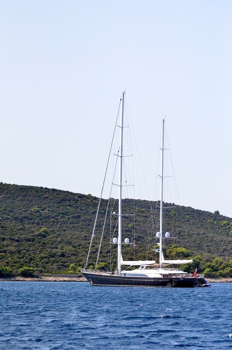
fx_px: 1020
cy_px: 175
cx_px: 116
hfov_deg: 13.0
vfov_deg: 19.5
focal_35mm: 105
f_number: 4.5
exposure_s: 1/8000
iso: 1250
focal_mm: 70
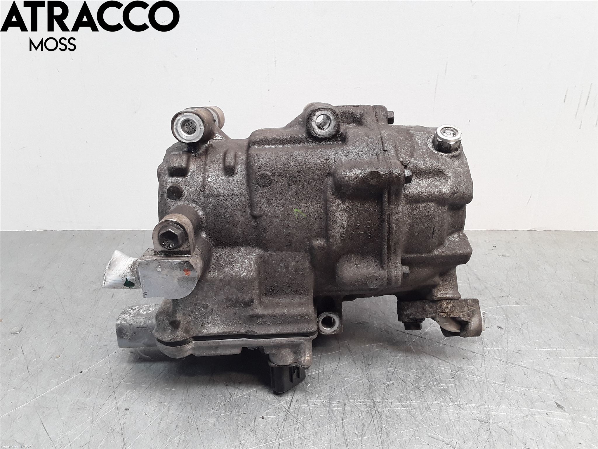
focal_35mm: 28
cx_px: 299
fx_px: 484
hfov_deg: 63.4
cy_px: 224
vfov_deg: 49.7
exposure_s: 1/50
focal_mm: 2.91
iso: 50
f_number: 1.9
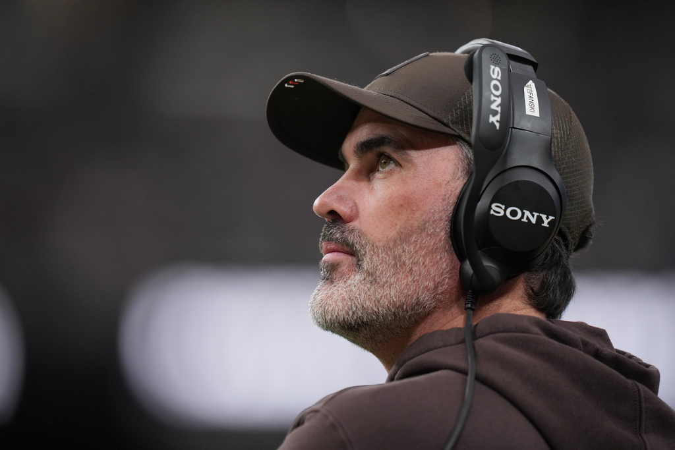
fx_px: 7501
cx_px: 338
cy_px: 225
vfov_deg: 3.4
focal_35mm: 400
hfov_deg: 5.2
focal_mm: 400
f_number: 2.8
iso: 2000
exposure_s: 1/2000
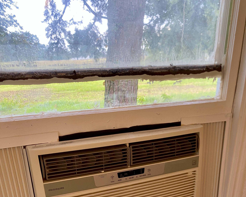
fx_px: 262
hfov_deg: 50.3
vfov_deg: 38.6
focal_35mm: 36
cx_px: 124
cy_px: 174
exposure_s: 1/60
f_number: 1.8
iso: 80
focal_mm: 4.25
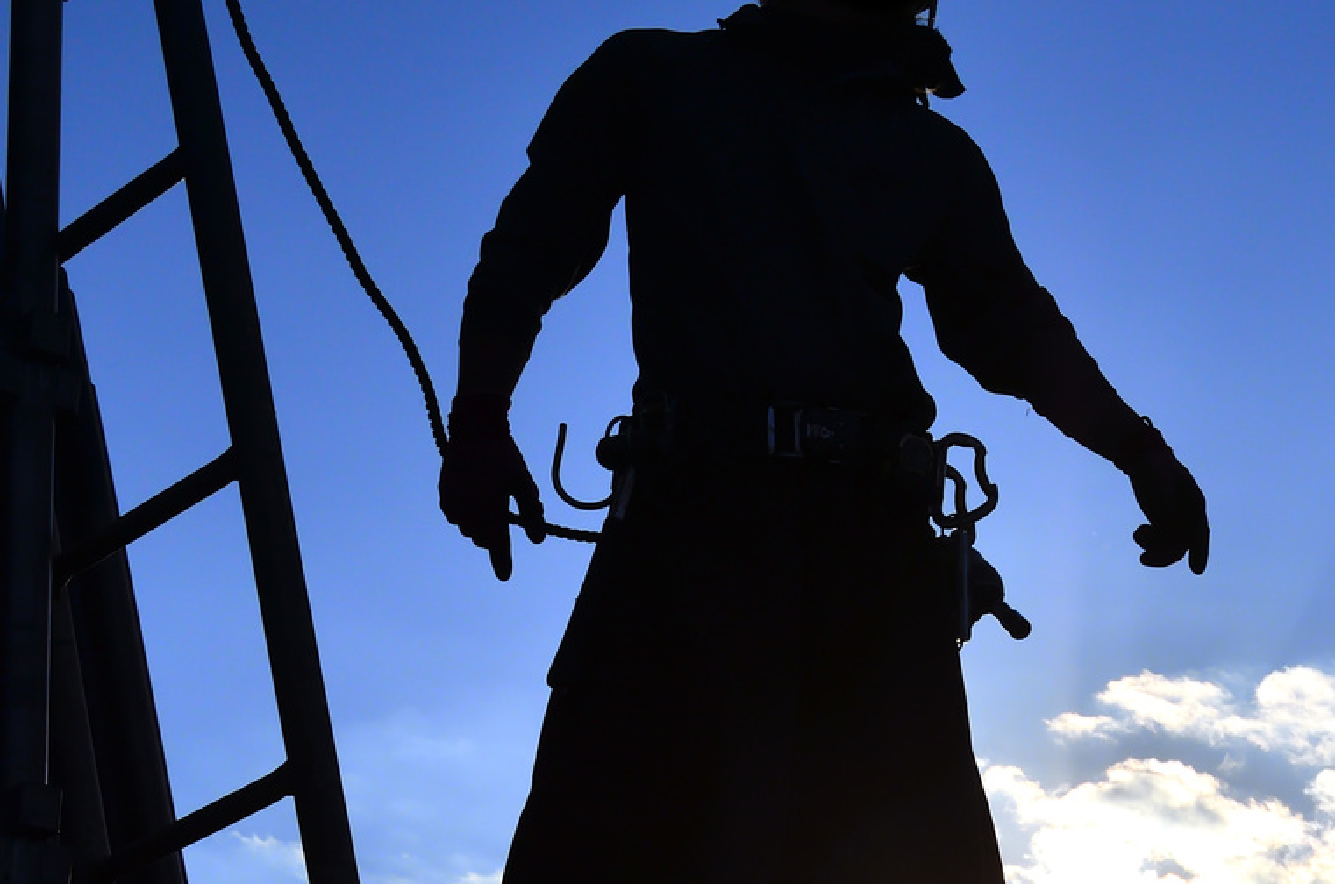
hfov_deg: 22.3
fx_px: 3335
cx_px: 1107
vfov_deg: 15.1
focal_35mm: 90
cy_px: 579
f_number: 9
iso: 100
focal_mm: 27
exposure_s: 1/4000
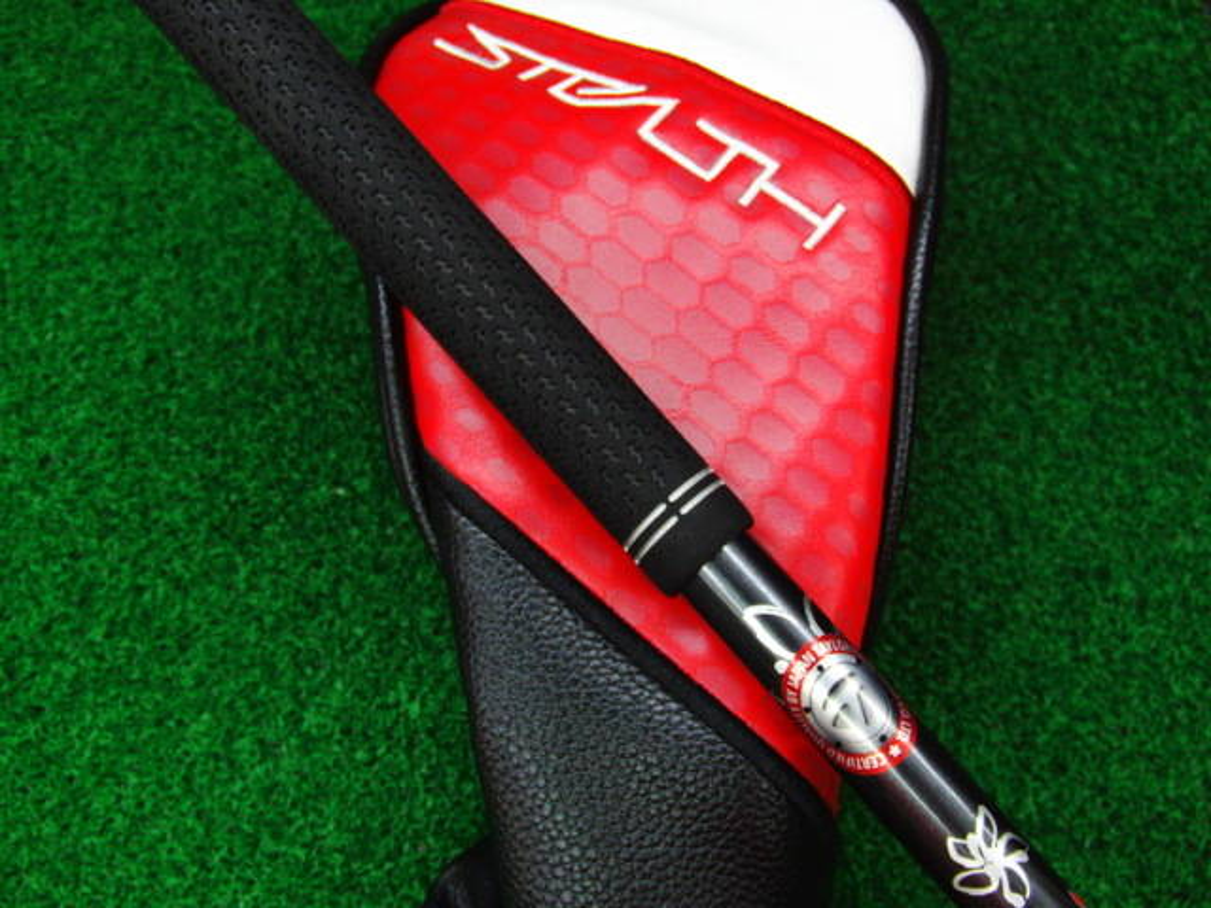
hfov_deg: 50.1
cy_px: 454
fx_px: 1294
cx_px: 606
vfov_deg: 38.7
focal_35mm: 37
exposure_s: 1/60
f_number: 3.6
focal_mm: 6.42
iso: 400
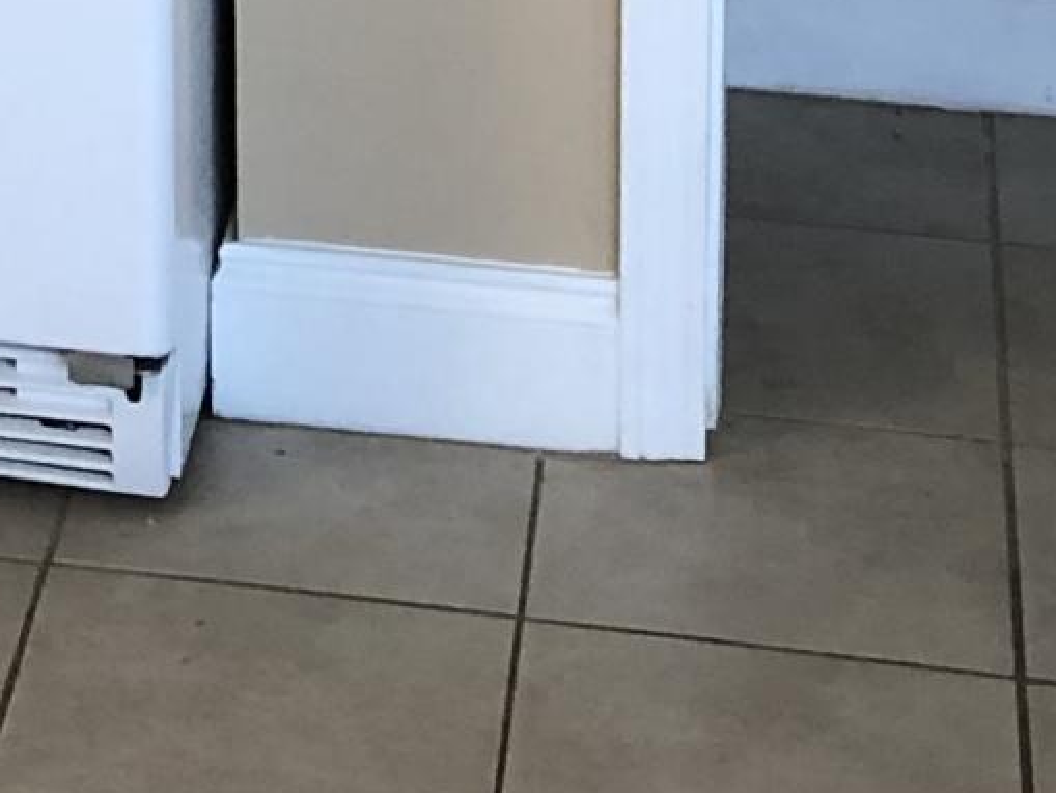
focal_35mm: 165
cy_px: -1300
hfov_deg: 11.4
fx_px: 5035
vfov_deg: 8.1
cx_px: -639
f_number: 1.8
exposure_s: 1/30
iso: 32
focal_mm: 3.99
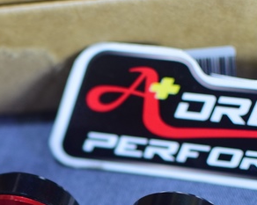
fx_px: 1028
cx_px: -17
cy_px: 227
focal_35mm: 135
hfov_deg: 14.0
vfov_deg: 11.2
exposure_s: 1/40
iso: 800
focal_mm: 35
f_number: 2.2
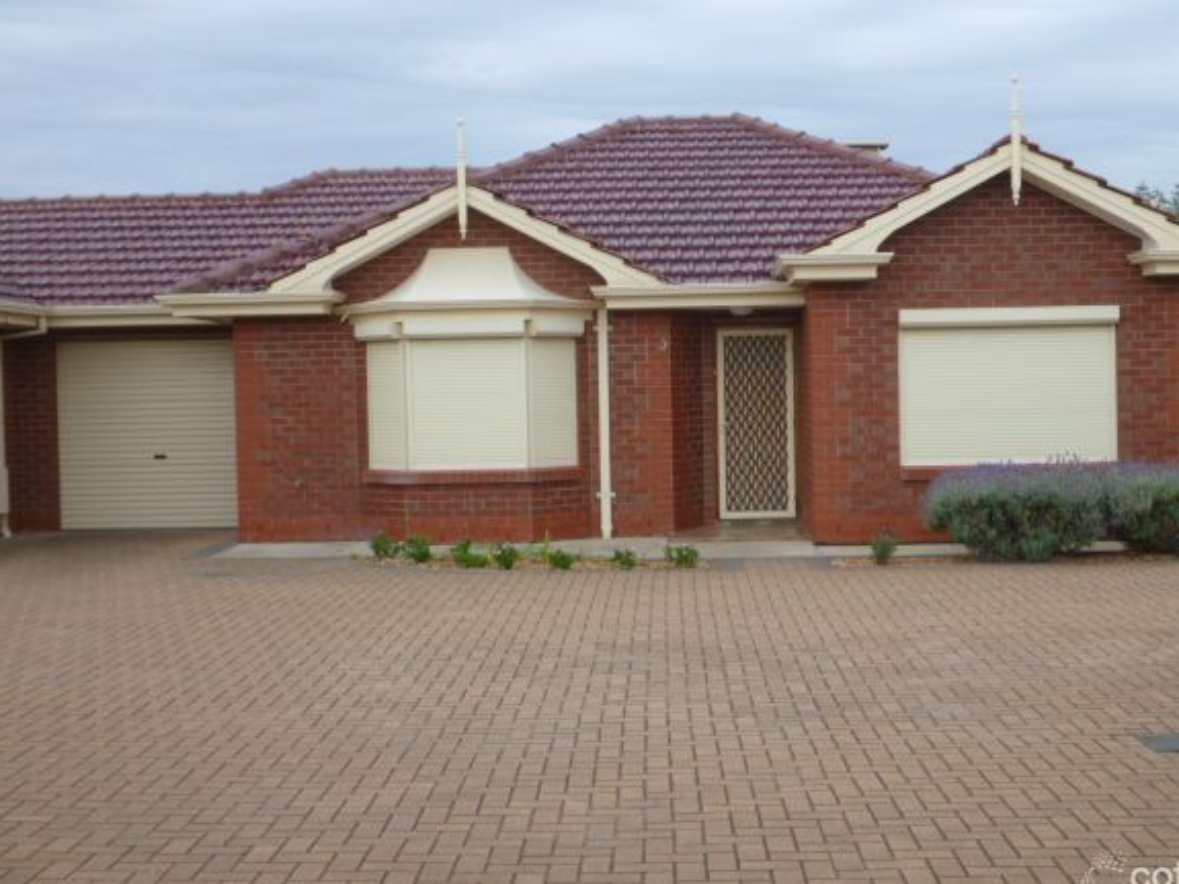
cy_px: 443
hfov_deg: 38.9
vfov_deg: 29.7
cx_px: 648
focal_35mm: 49
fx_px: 1669
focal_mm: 7.8
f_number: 4.3
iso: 100
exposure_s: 1/100
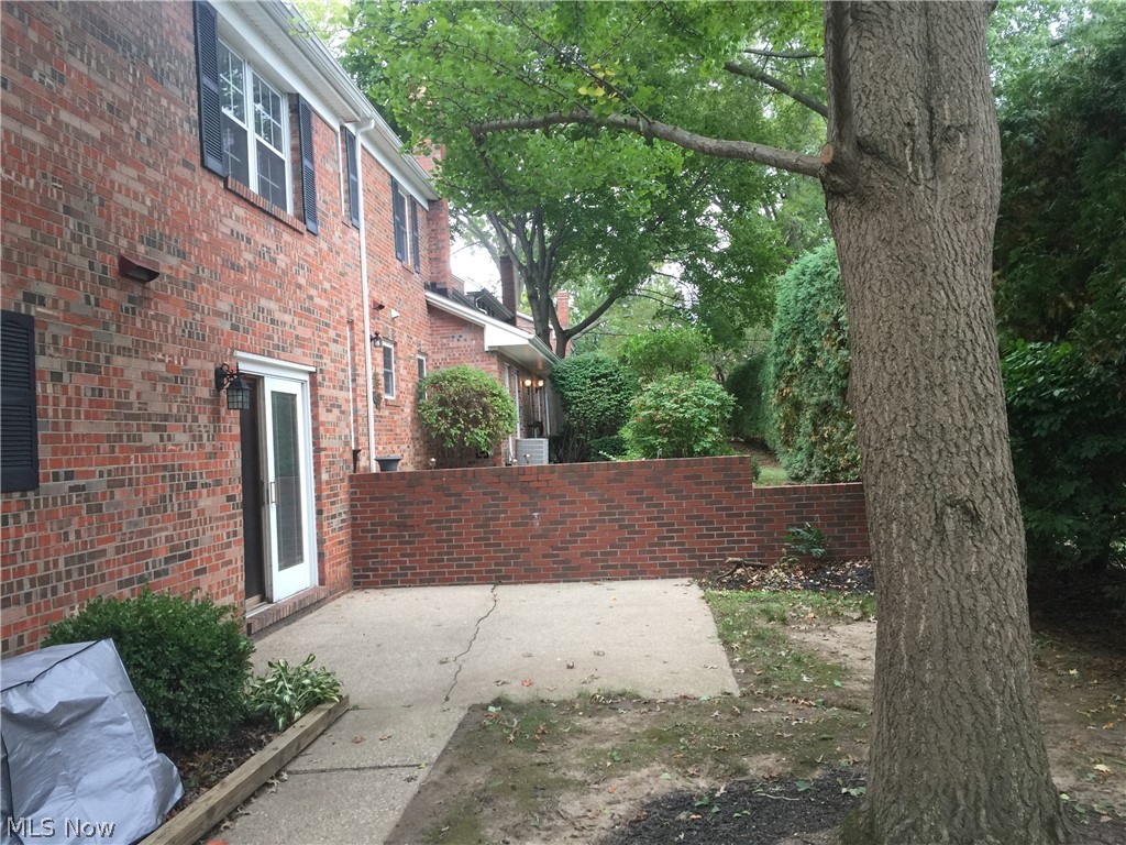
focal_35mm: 29
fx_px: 943
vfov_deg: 48.2
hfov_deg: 61.7
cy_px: 422
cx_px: 563
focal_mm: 4.15
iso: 32
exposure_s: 1/40
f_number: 2.2
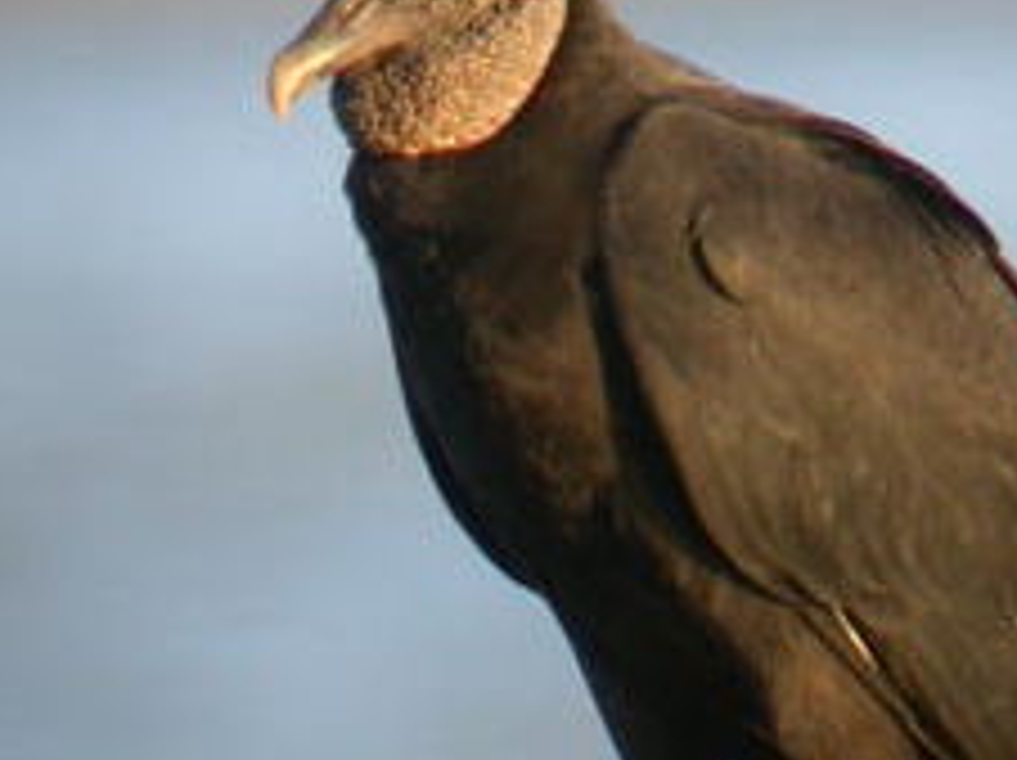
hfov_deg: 9.0
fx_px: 6486
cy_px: 364
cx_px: 634
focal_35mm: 221
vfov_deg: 6.7
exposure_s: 1/103
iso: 100
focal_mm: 16.2
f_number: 5
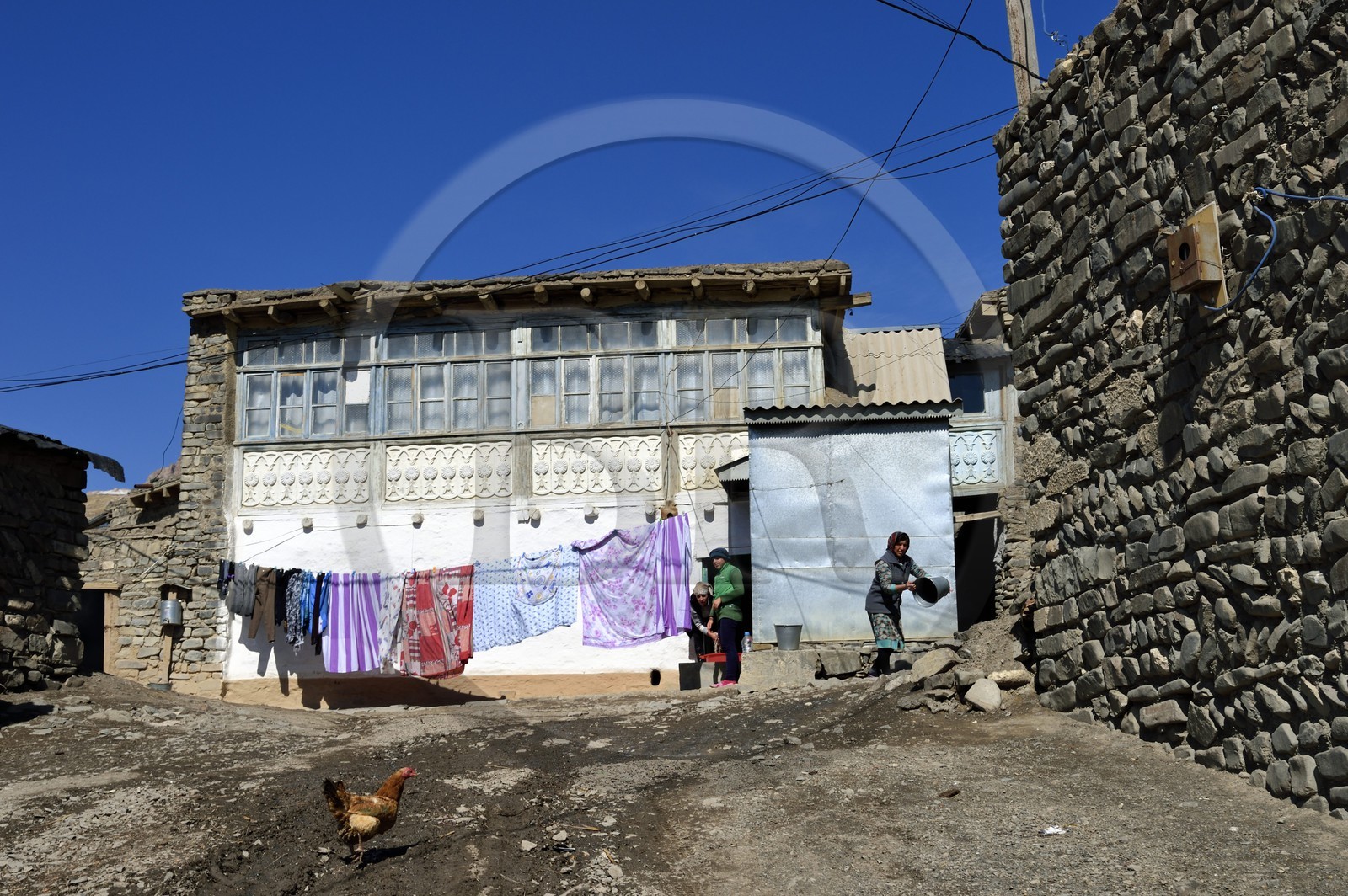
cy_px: 448
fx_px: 1871
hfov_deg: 39.6
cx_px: 674
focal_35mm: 50
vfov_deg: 26.9
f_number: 16
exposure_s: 1/400
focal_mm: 50
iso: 200
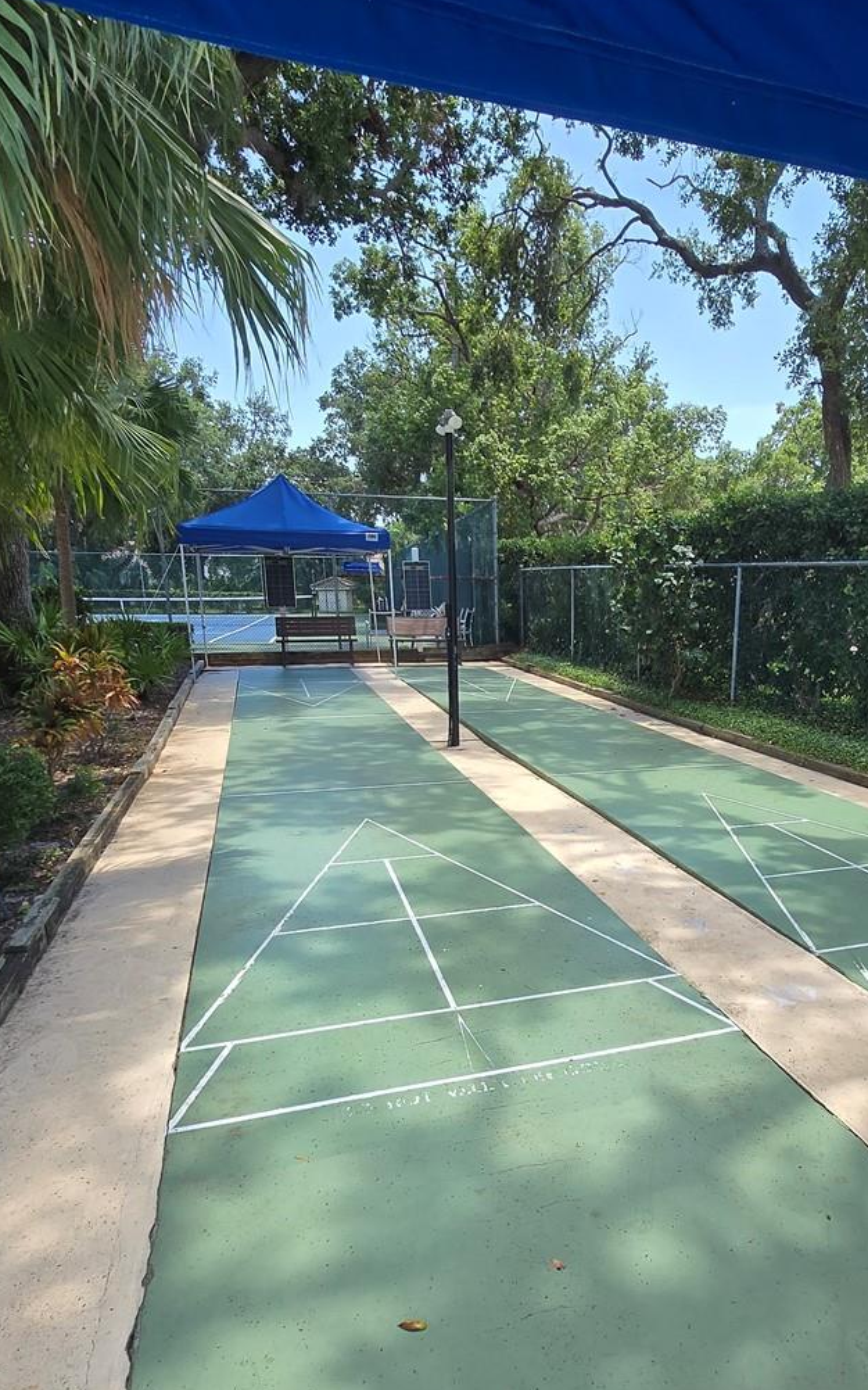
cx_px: 585
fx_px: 833
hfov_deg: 53.8
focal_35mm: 22
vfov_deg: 78.9
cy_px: 818
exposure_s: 1/403
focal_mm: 1.7
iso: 25
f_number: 2.2
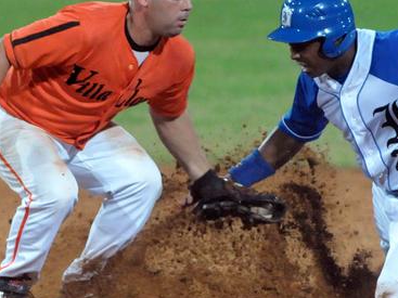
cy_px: 146
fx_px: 8126
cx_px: 236
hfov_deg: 2.8
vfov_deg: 2.1
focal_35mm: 707
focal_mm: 300
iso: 2500
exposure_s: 1/640
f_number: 4
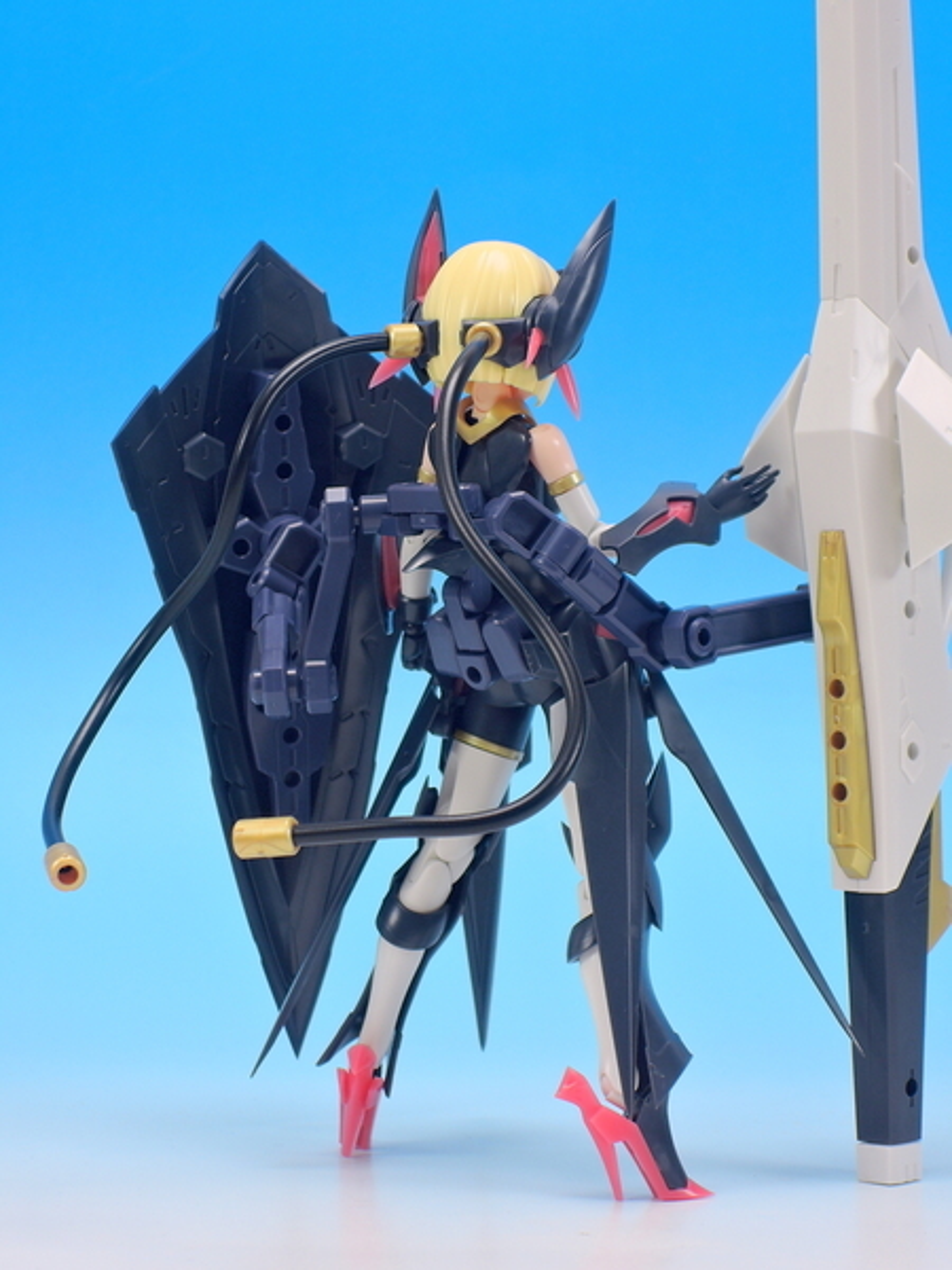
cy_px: 635
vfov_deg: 18.7
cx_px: 476
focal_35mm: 105
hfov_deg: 14.1
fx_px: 3850
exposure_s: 1/1.6
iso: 80
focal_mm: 22.4
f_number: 5.8
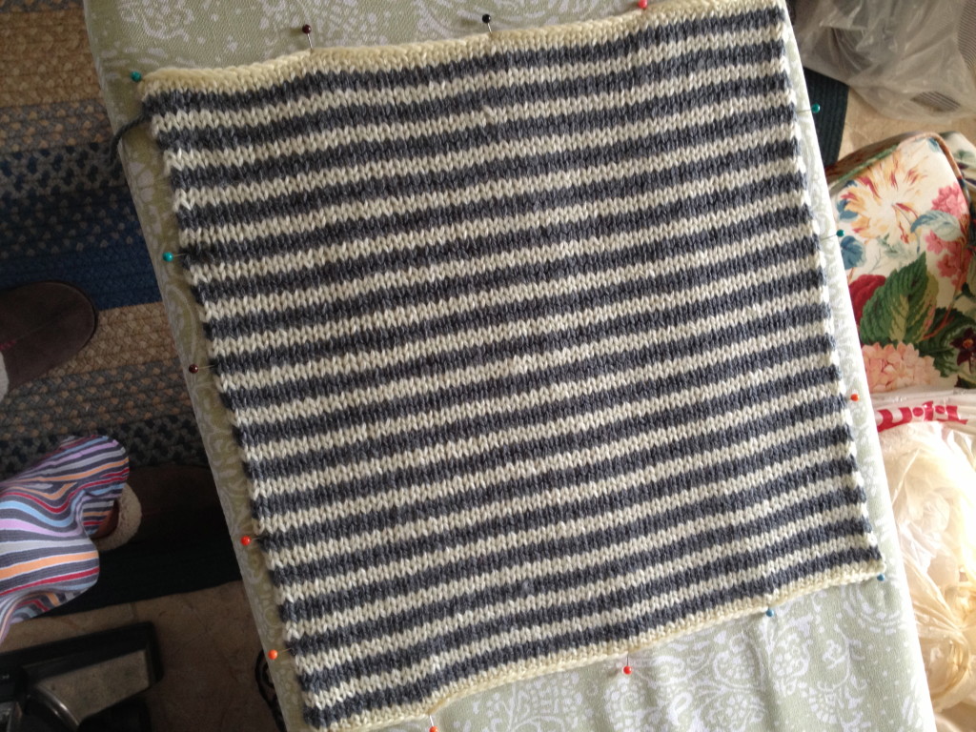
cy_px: 366
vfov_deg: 40.7
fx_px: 987
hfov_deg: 52.6
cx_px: 488
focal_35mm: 35
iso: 100
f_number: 2.4
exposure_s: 1/20
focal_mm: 4.28
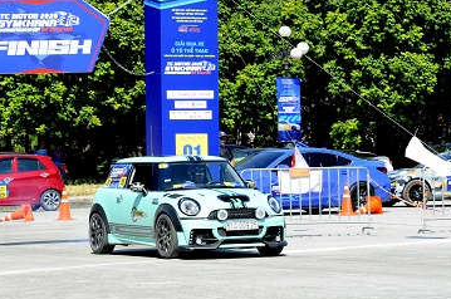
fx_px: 2351
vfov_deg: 7.3
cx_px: 209
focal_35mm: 188
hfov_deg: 11.0
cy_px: 143
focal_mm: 135
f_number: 16
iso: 400
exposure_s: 1/125
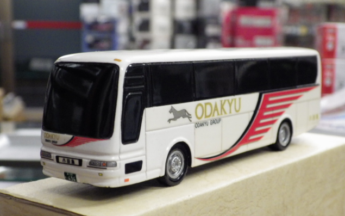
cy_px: 129
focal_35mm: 63
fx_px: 592
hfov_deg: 32.5
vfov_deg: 20.6
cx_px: 172
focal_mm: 10.7
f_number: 4
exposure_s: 1/50
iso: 800
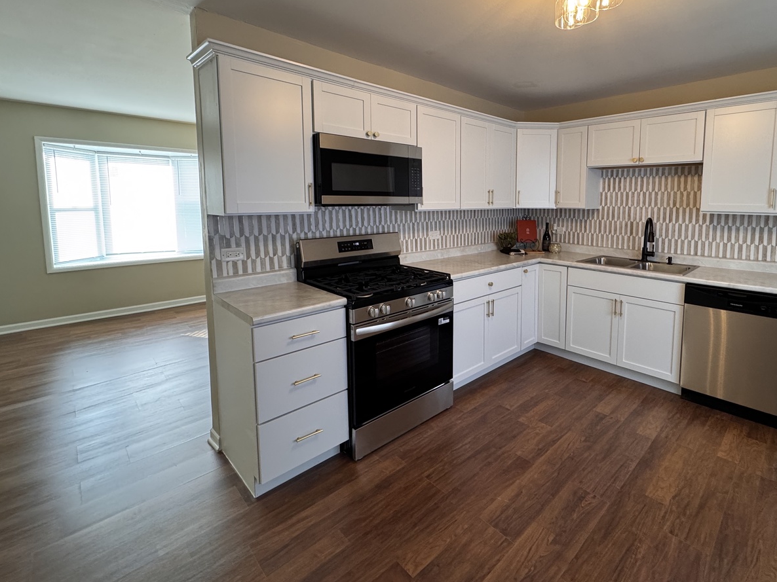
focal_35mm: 17
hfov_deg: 89.8
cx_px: 467
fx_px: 382
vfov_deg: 73.9
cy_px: 234
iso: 250
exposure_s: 1/120
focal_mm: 2.22
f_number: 2.2
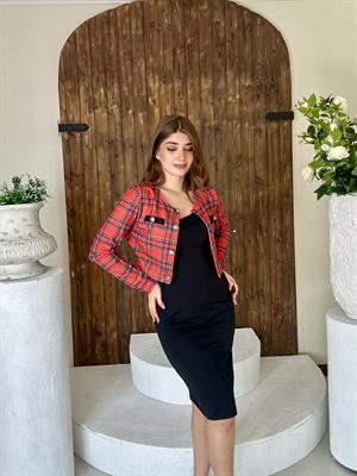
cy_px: 238
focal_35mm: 30
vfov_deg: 60.0
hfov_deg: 46.8
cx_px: 178
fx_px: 413
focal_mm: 2.69
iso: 32
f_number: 1.9
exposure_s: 1/121
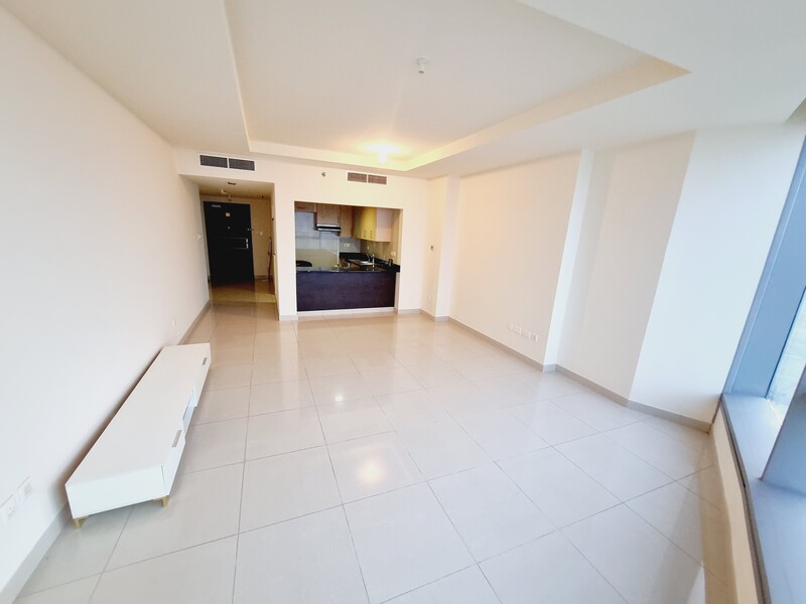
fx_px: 303
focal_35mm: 13
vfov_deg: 89.9
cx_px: 403
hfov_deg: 106.2
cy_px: 302
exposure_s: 1/50
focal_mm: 1.74
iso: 250
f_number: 2.2
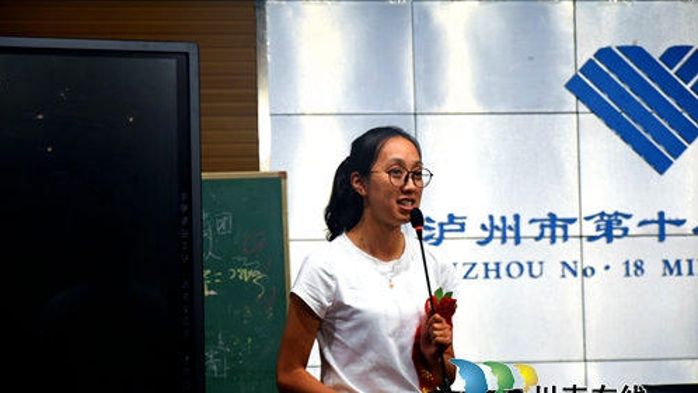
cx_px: 349
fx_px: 2628
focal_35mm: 142
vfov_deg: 8.5
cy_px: 215
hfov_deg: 15.1
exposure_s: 1/60
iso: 400
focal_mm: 90
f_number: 5.6
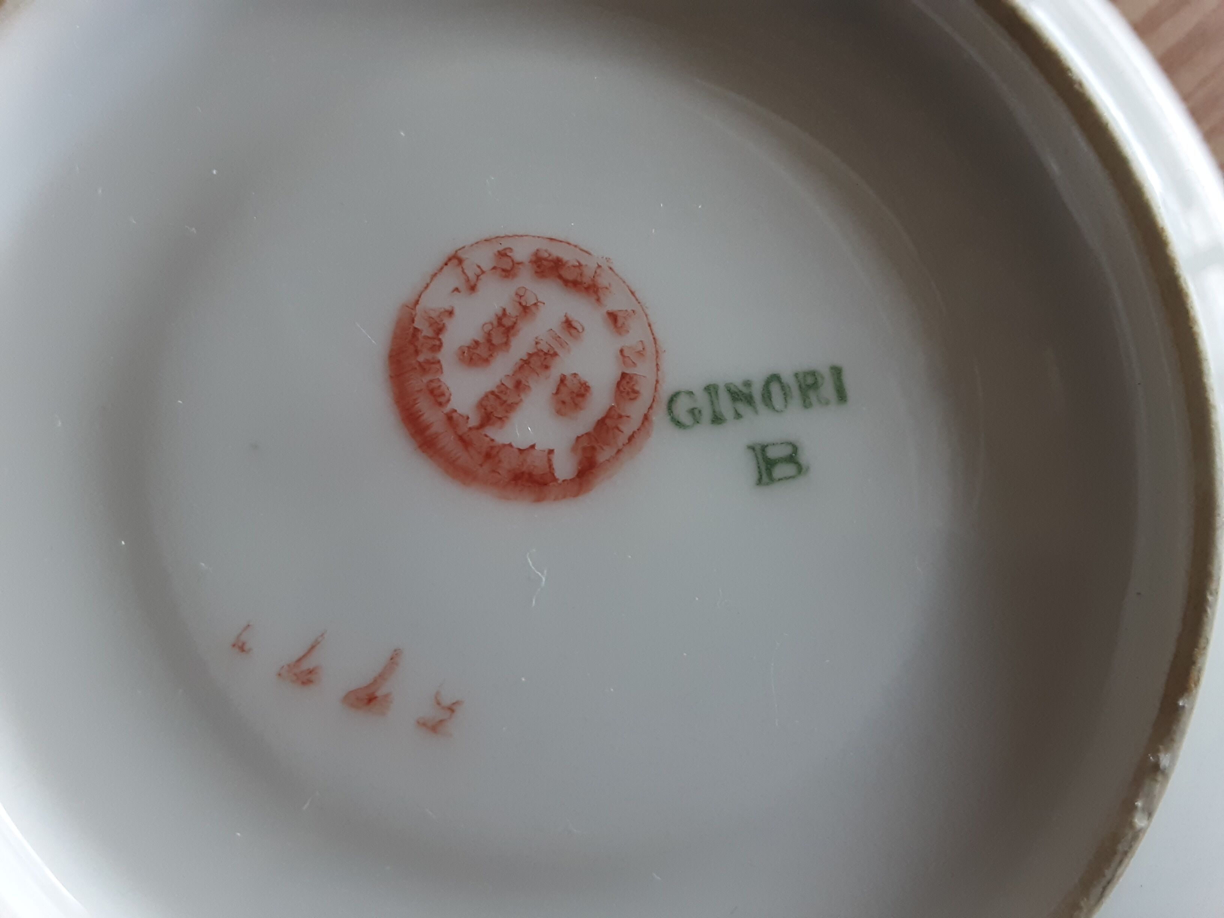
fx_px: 990
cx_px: 612
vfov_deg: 49.7
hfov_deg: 63.4
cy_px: 459
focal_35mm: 28
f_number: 1.9
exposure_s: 1/50
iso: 160
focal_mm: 2.9
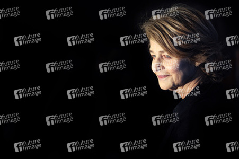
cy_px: 80
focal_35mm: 200
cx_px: 120
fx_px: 1327
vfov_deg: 6.9
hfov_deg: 10.3
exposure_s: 1/200
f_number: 5.6
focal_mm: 200
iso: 200
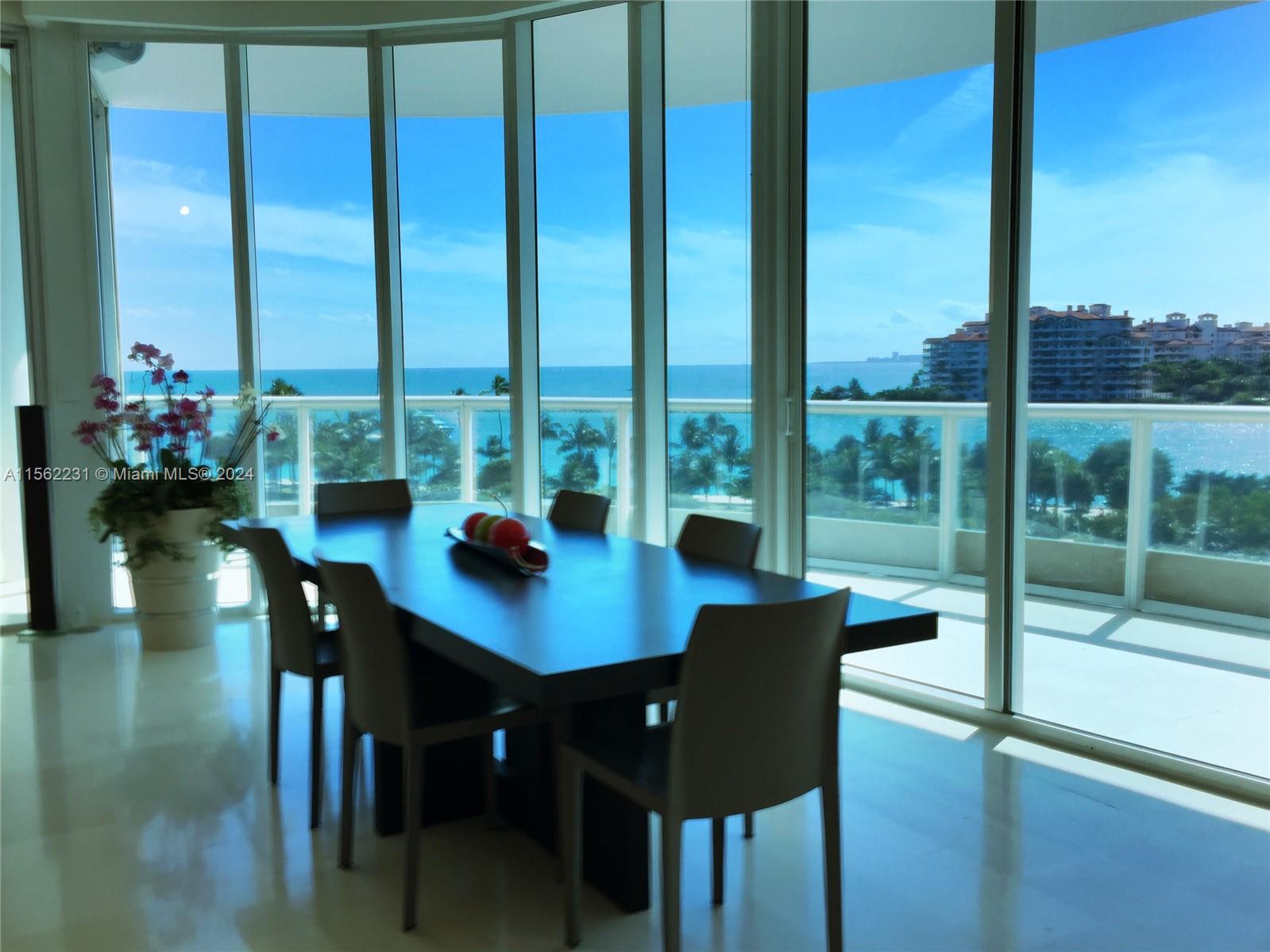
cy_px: 476
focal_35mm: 29
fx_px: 1064
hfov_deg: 61.7
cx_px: 635
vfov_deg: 48.2
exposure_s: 1/1276
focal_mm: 4.15
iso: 32
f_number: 2.2
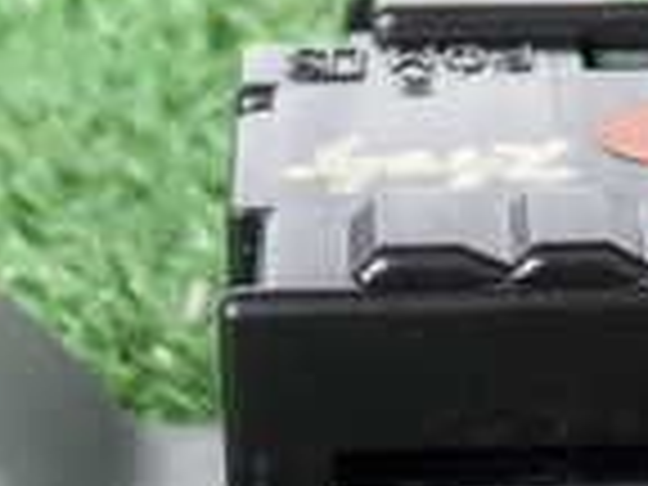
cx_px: 765
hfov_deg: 10.0
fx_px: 3669
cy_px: 378
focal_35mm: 196
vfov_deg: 7.6
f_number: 3.1
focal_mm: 8.4
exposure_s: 1/50
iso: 250
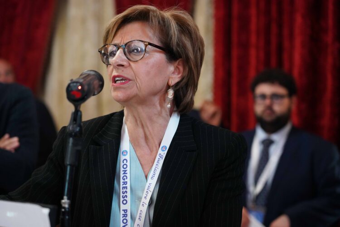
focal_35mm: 105
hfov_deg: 19.5
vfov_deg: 13.0
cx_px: 170
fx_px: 992
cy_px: 114
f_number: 4
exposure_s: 1/160
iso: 8000
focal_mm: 105
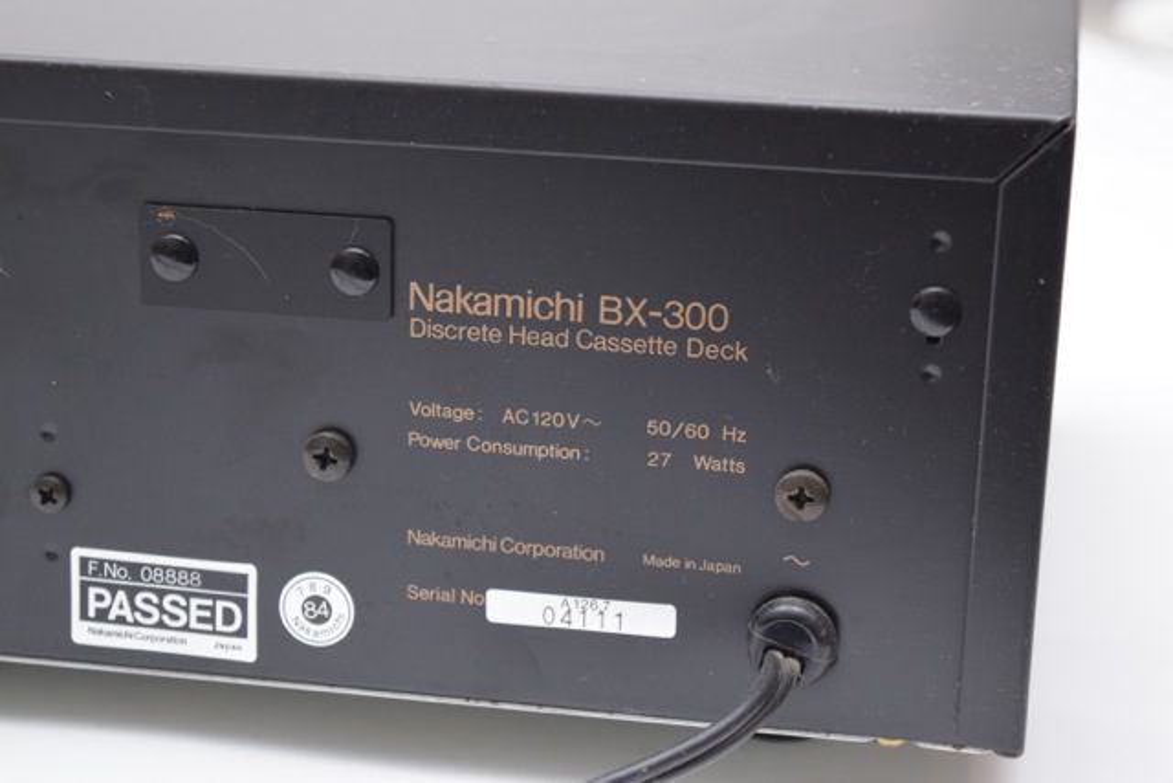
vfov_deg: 16.6
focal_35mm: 82
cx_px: 586
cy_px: 392
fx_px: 2689
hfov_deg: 24.6
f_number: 5.6
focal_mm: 55
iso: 800
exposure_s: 1/125
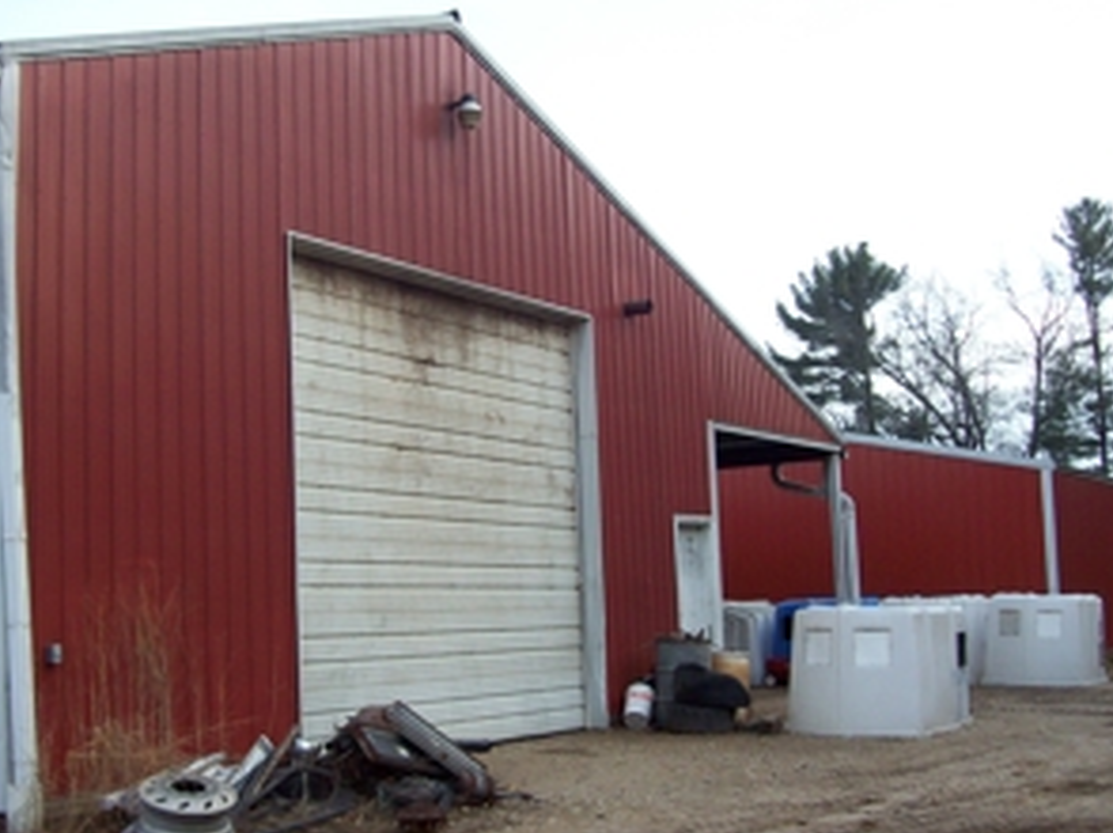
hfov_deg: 38.9
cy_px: 413
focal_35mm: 49
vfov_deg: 29.6
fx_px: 1574
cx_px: 477
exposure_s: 1/391
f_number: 2.7
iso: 80
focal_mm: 6
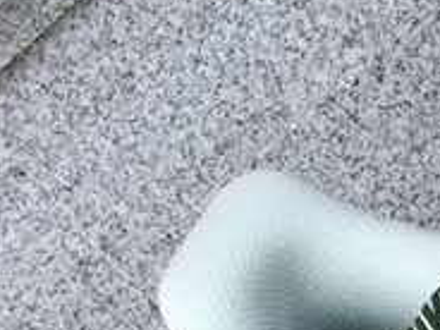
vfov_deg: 9.3
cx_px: 710
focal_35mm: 152
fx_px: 1932
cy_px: 580
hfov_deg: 12.2
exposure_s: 1/574
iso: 25
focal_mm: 3.3
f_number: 2.4
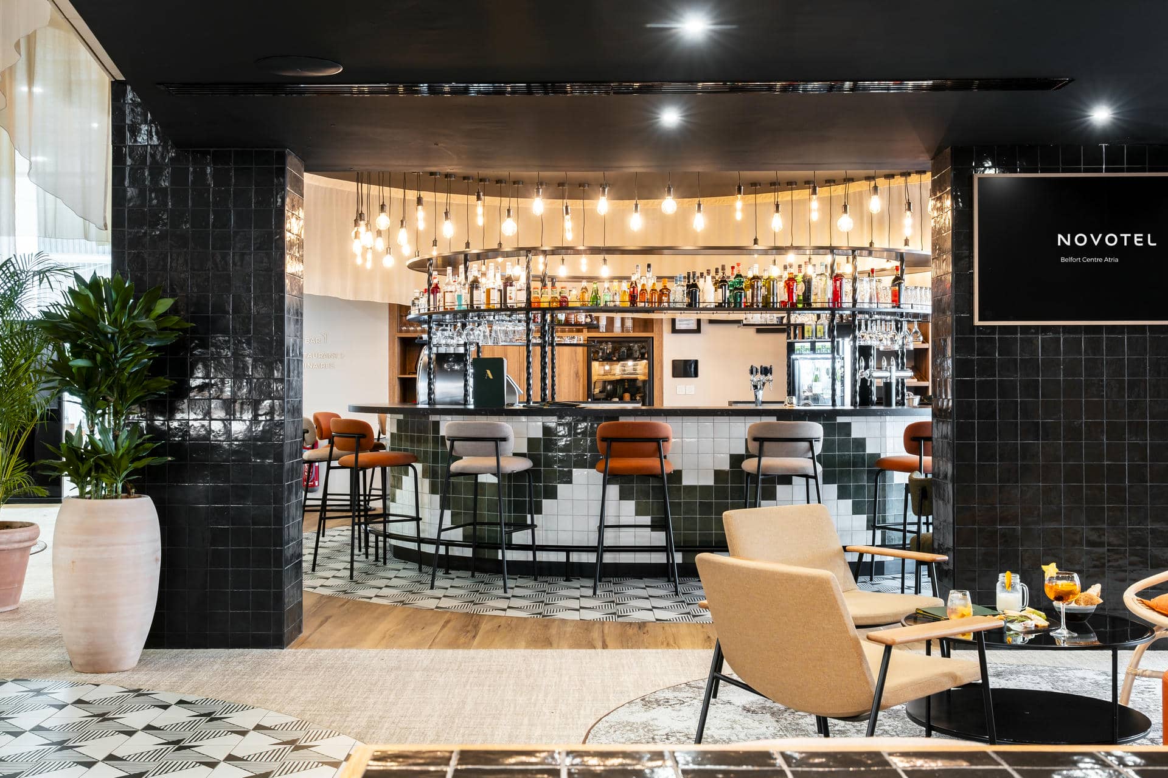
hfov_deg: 50.7
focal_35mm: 38
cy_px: 389
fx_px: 1233
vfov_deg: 35.1
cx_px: 584
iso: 80
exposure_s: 1/3
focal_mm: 25.1
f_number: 8
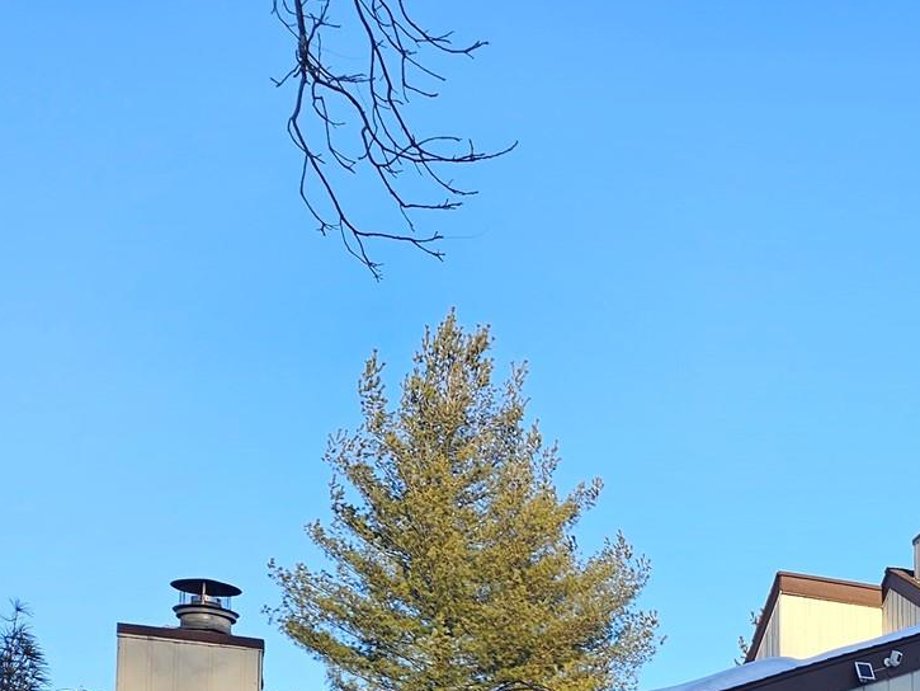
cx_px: 1193
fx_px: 1728
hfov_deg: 25.6
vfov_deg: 20.3
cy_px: 941
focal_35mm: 65
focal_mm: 5.4
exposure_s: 1/493
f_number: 1.8
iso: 25
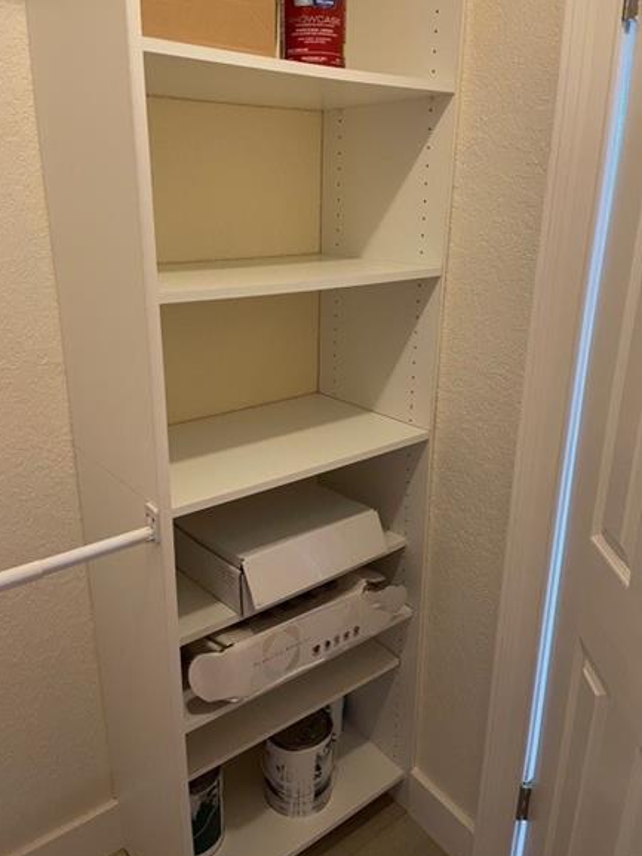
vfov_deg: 65.3
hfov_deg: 51.3
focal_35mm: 27
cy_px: 418
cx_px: 311
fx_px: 668
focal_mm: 5.1
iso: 400
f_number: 1.6
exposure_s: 1/40
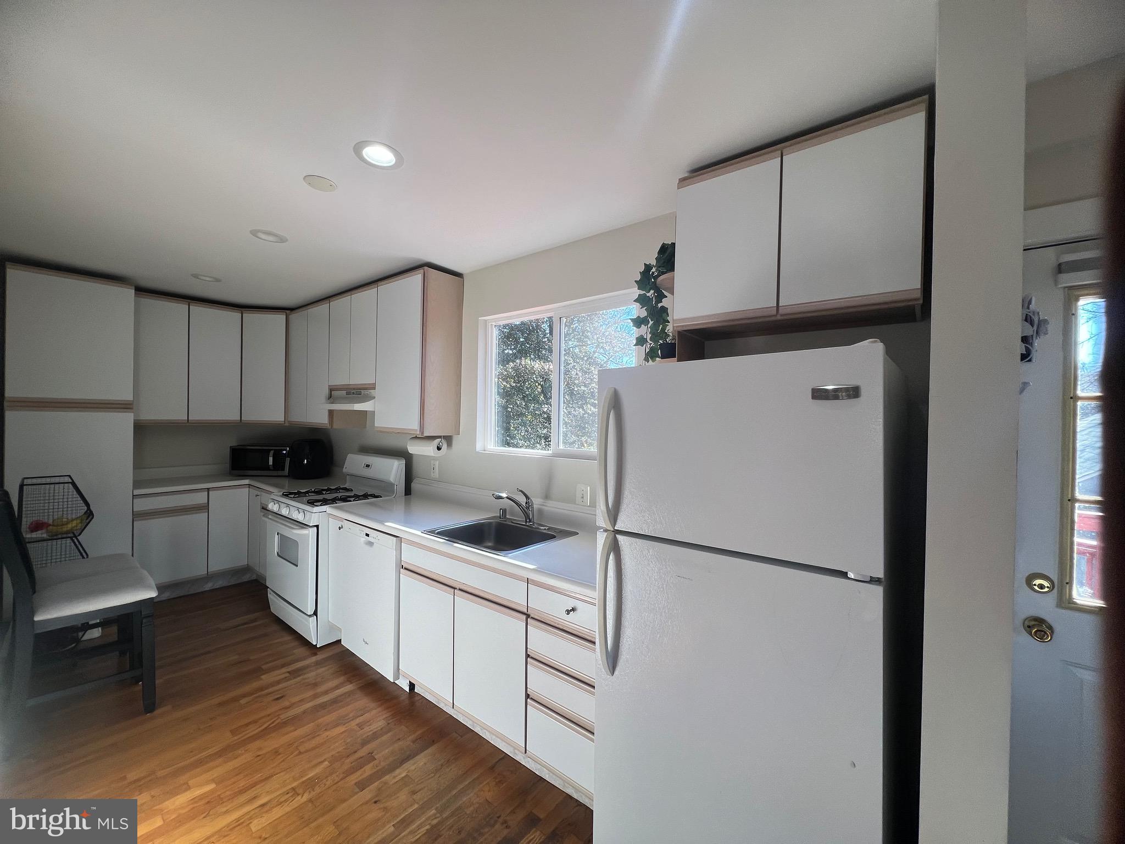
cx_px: 562
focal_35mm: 13
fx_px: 422
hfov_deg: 106.2
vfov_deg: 89.9
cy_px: 422
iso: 32
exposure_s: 1/120
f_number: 1.8
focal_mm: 1.57
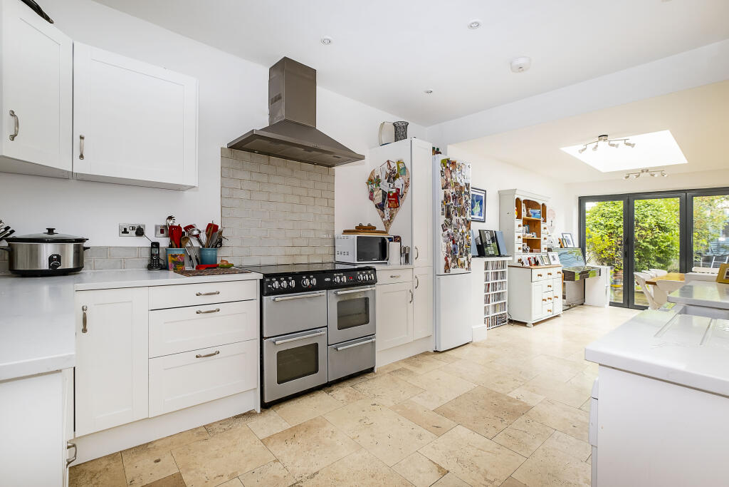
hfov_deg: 100.4
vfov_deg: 77.3
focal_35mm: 15
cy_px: 244
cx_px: 364
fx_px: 304
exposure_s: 1/30
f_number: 6.4
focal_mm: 10
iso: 250
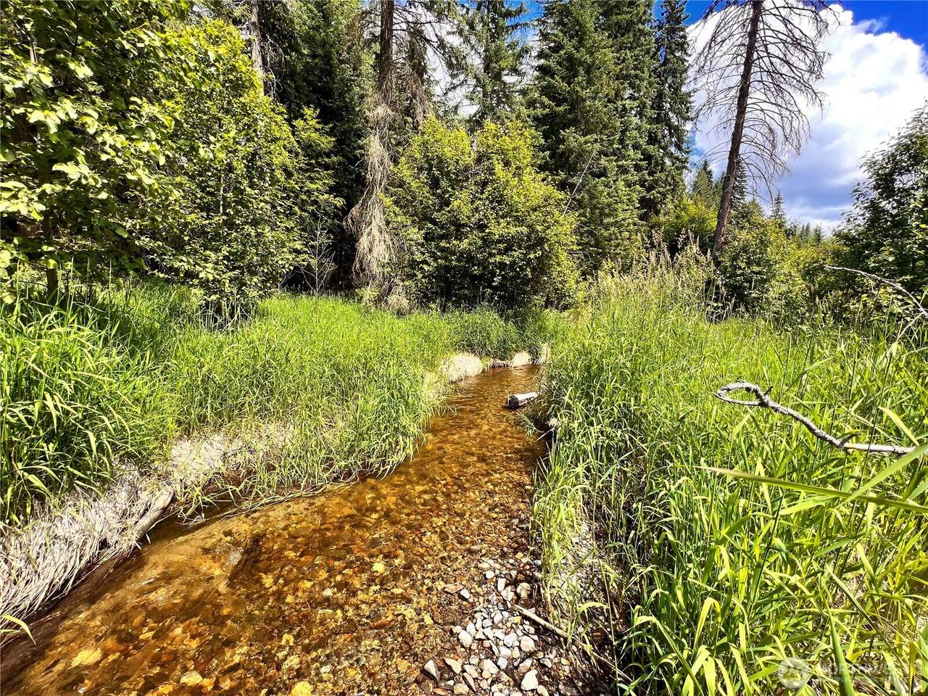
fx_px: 349
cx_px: 464
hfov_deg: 106.2
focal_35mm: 13
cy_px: 348
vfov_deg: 89.9
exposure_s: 1/515
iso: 32
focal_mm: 1.57
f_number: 1.8
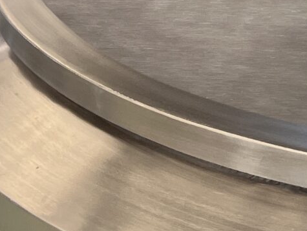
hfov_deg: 12.5
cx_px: 595
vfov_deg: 10.5
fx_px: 1243
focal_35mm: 140
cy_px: -24
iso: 125
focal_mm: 5.1
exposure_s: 1/117
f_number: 1.6
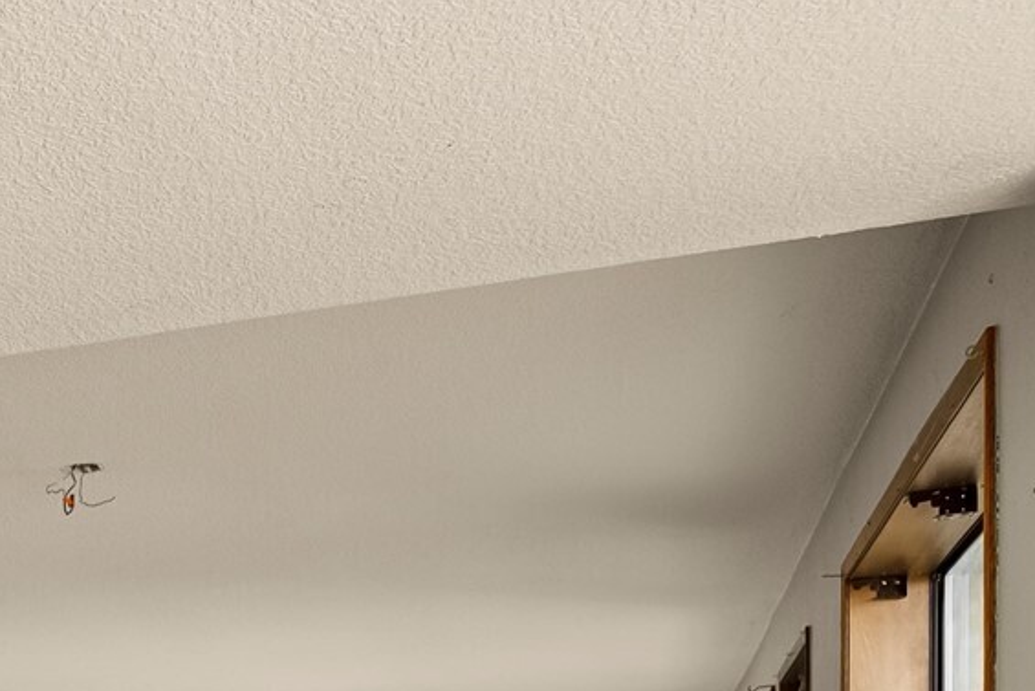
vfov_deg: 19.6
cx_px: -470
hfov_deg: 25.2
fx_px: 1812
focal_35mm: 63
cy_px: 944
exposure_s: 1/10
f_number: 7.1
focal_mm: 21
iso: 1000
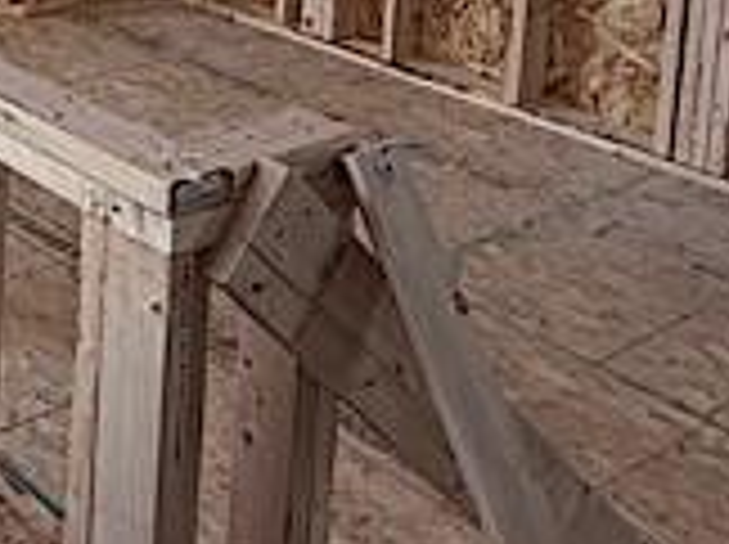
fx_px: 1367
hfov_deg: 25.6
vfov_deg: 19.8
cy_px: -254
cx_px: -220
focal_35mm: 65
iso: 64
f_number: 2.2
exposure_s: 1/183
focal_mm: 2.22
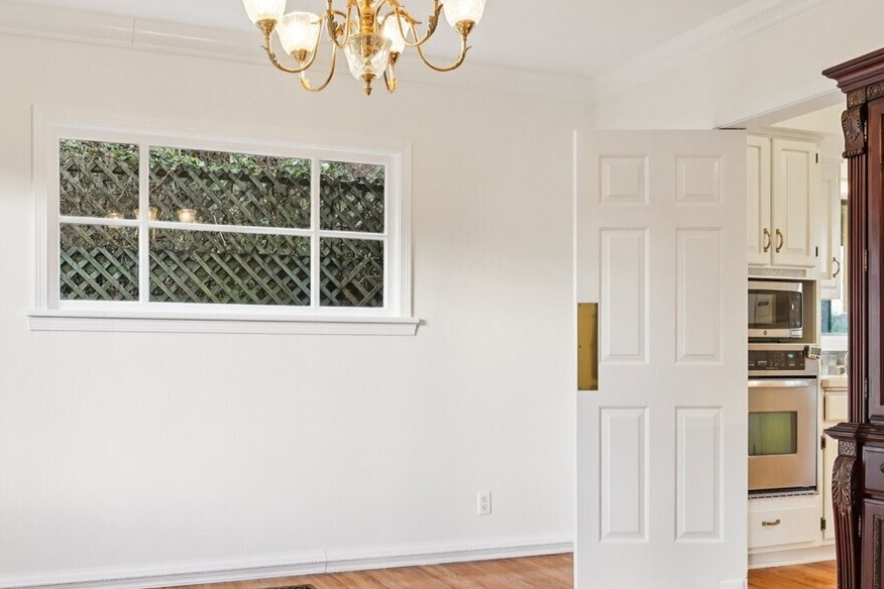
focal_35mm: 31
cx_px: 281
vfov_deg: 41.8
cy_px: 390
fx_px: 761
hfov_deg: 58.7
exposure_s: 1/25
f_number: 8
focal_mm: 16
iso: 1600
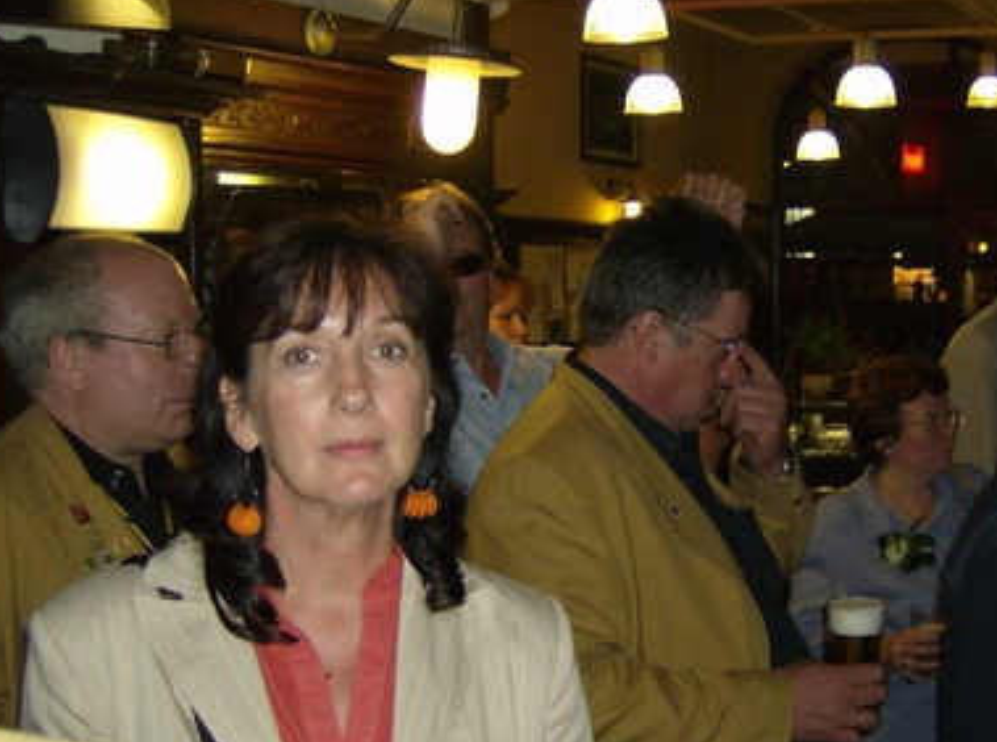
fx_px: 1637
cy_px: 409
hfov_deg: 33.2
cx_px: 752
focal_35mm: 57
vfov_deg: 25.5
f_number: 2.8
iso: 200
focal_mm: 6
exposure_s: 1/60
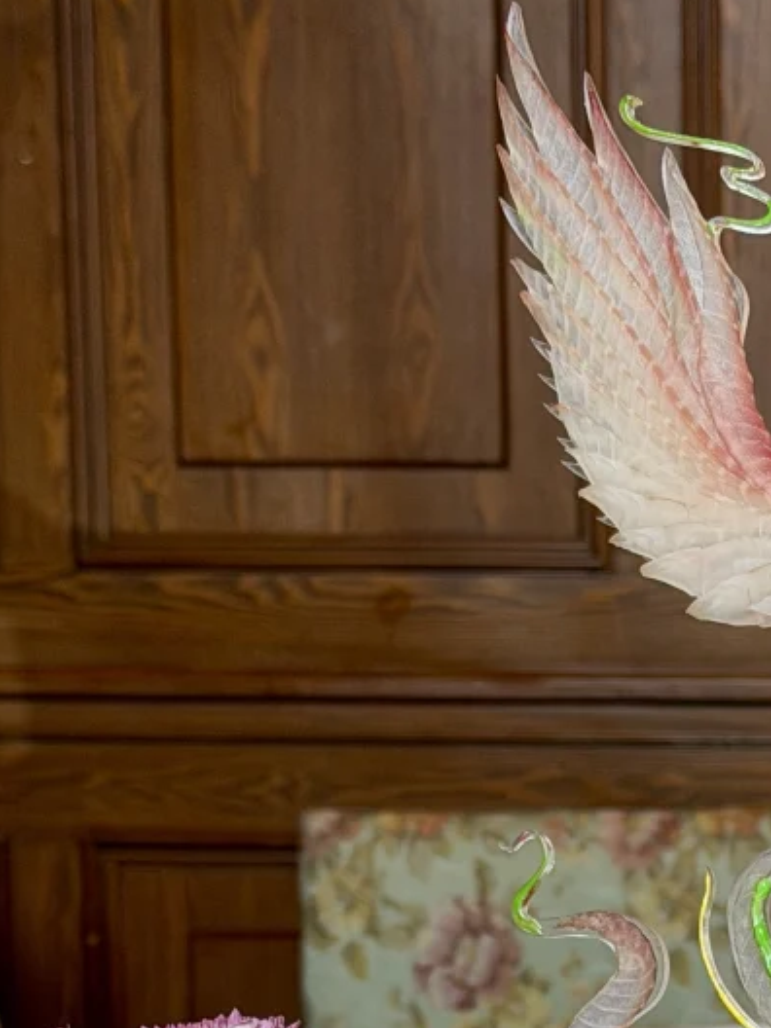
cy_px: 1102
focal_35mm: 131
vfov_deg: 14.7
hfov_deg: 11.1
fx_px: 3890
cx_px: 938
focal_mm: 6.76
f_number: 1.78
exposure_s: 1/450
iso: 64
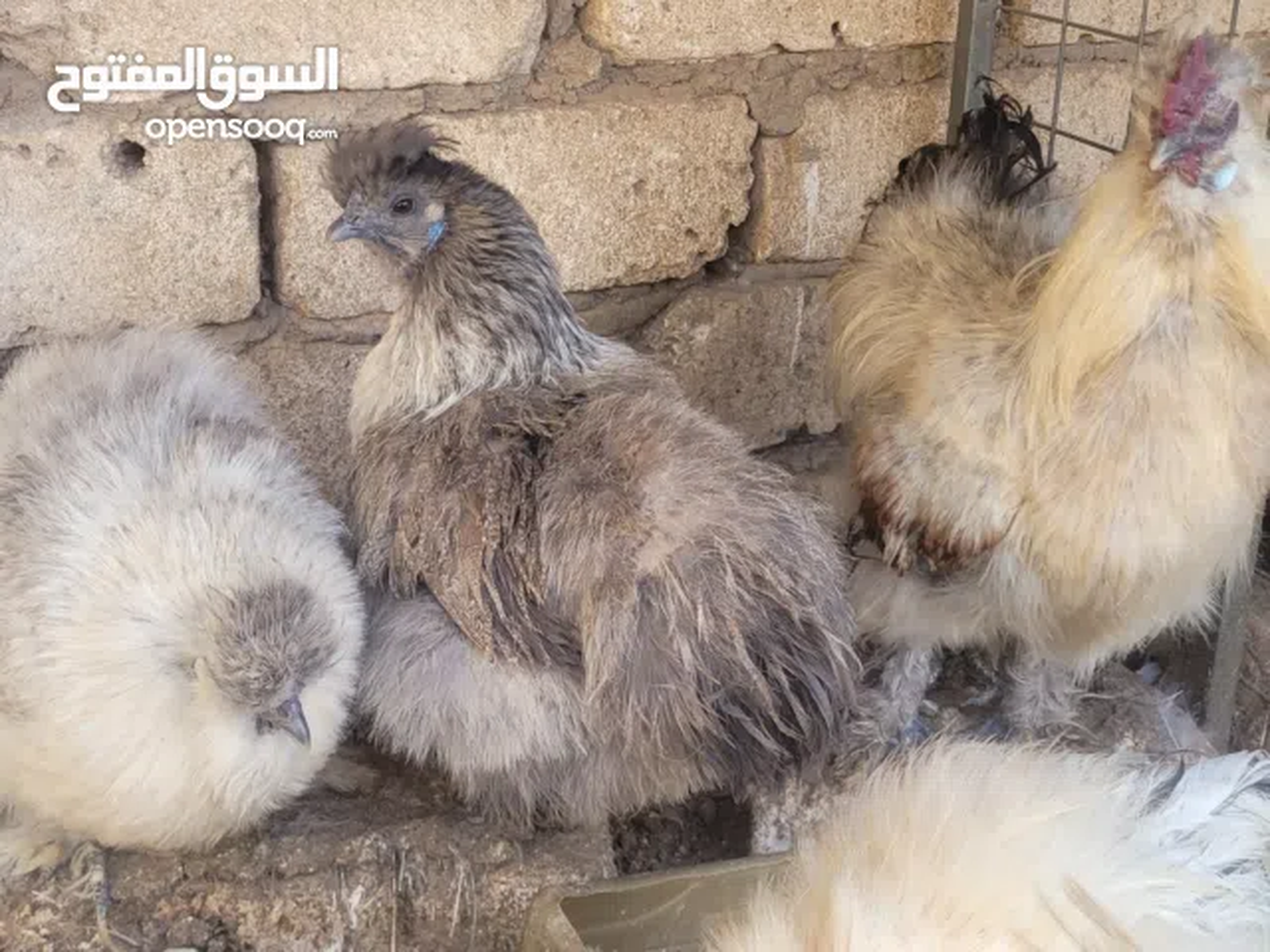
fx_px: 954
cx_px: 635
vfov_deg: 53.1
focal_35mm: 26
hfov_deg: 67.3
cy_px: 476
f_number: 1.8
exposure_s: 1/120
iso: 80
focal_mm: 5.4
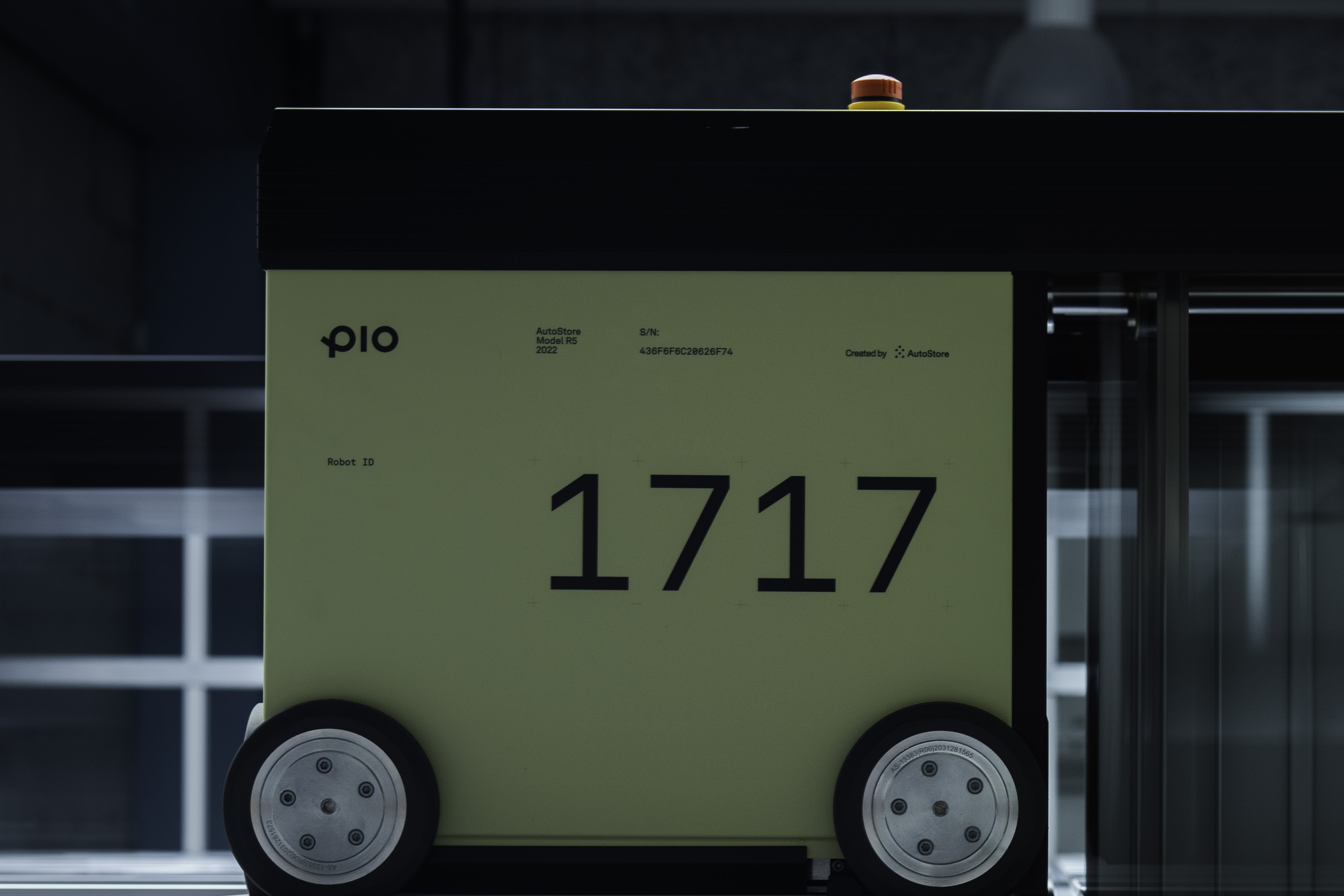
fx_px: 4368
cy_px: 793
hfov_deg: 17.4
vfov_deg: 11.6
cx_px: 1074
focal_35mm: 117
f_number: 4.5
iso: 125
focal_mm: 50
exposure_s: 1/4
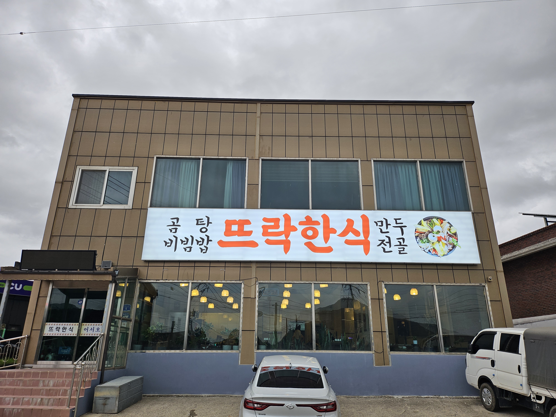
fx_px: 385
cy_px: 208
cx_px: 278
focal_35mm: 24
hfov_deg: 71.6
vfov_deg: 56.8
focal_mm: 5
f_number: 1.8
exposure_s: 1/314
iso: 50
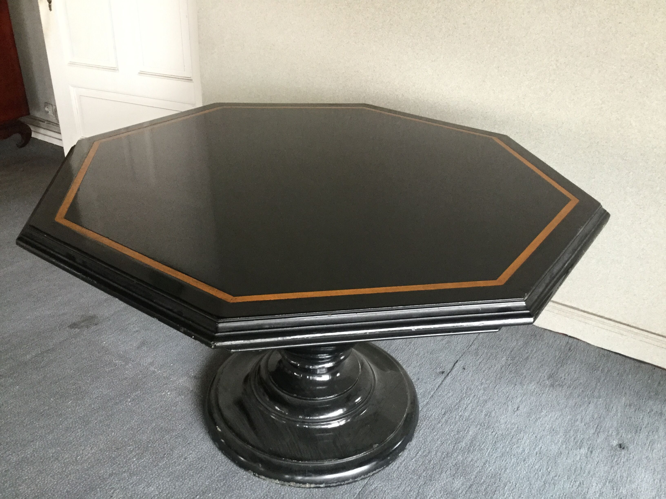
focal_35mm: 31
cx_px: 333
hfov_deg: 58.4
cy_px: 250
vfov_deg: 45.4
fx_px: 596
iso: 200
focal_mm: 3.3
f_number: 2.4
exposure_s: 1/33
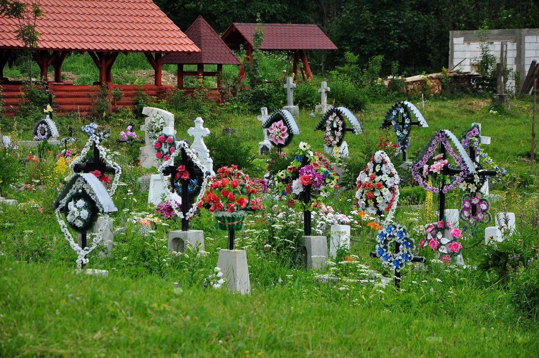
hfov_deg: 13.1
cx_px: 270
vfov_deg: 8.7
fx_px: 2355
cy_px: 179
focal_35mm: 158
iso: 400
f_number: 5.6
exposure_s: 1/500
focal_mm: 105
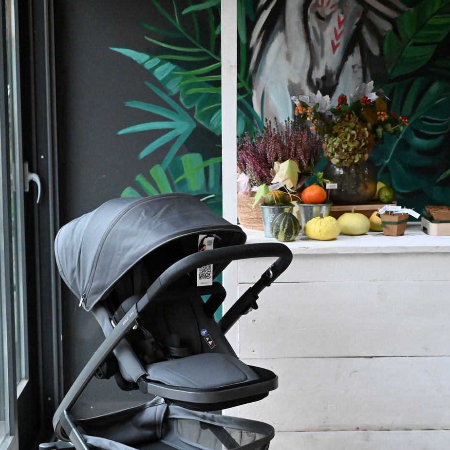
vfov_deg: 18.1
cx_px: 225
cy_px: 298
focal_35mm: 96
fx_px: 1412
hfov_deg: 18.1
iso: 12800
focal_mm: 50
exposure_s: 1/80
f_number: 4.5
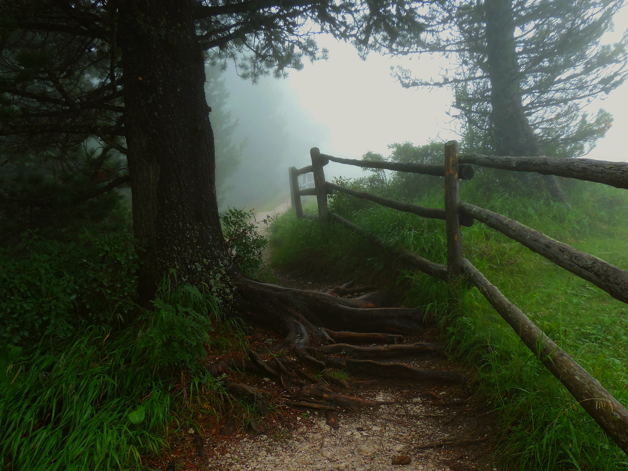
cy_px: 236
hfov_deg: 55.4
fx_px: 599
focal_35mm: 33
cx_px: 314
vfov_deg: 42.9
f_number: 3.2
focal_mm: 5.8
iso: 100
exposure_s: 1/40
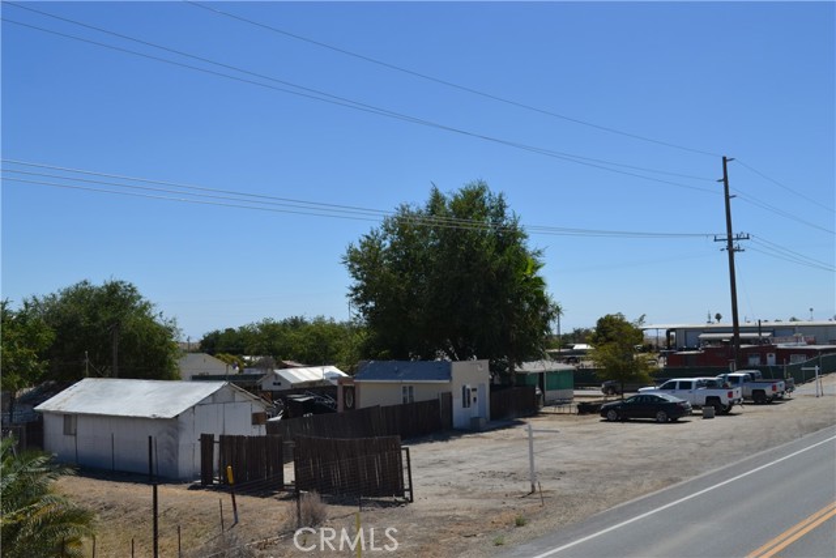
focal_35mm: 39
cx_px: 418
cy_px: 279
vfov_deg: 34.2
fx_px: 906
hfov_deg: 49.5
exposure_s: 1/320
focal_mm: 26
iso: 100
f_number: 9
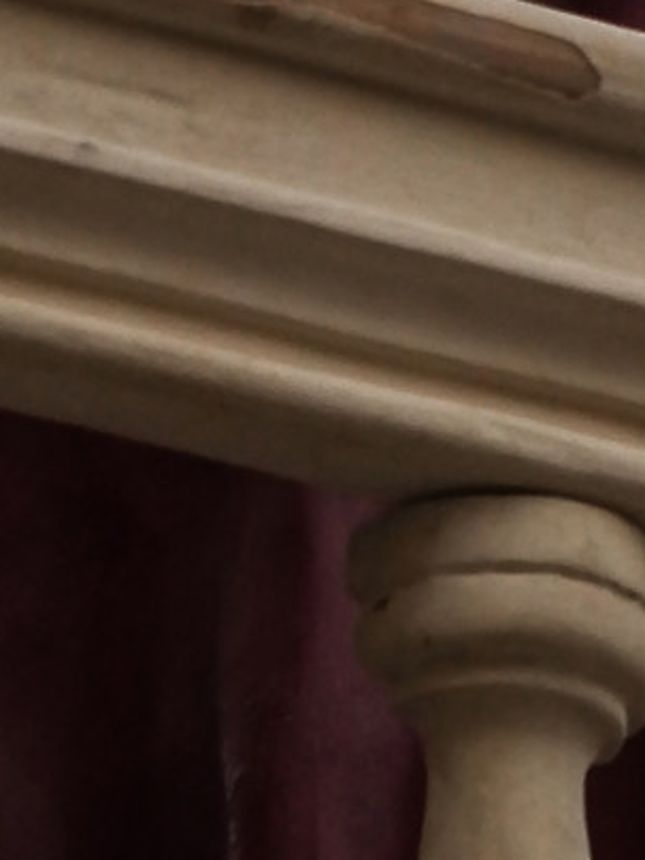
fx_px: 13292
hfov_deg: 2.8
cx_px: 1169
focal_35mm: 535
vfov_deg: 3.7
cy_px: 483
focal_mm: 45
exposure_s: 1/100
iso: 320
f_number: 5.6
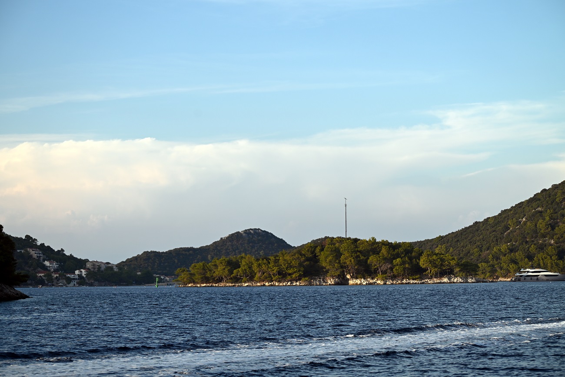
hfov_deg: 21.5
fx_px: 1491
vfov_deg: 14.4
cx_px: 282
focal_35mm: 95
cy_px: 188
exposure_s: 1/500
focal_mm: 95
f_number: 5.6
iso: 110
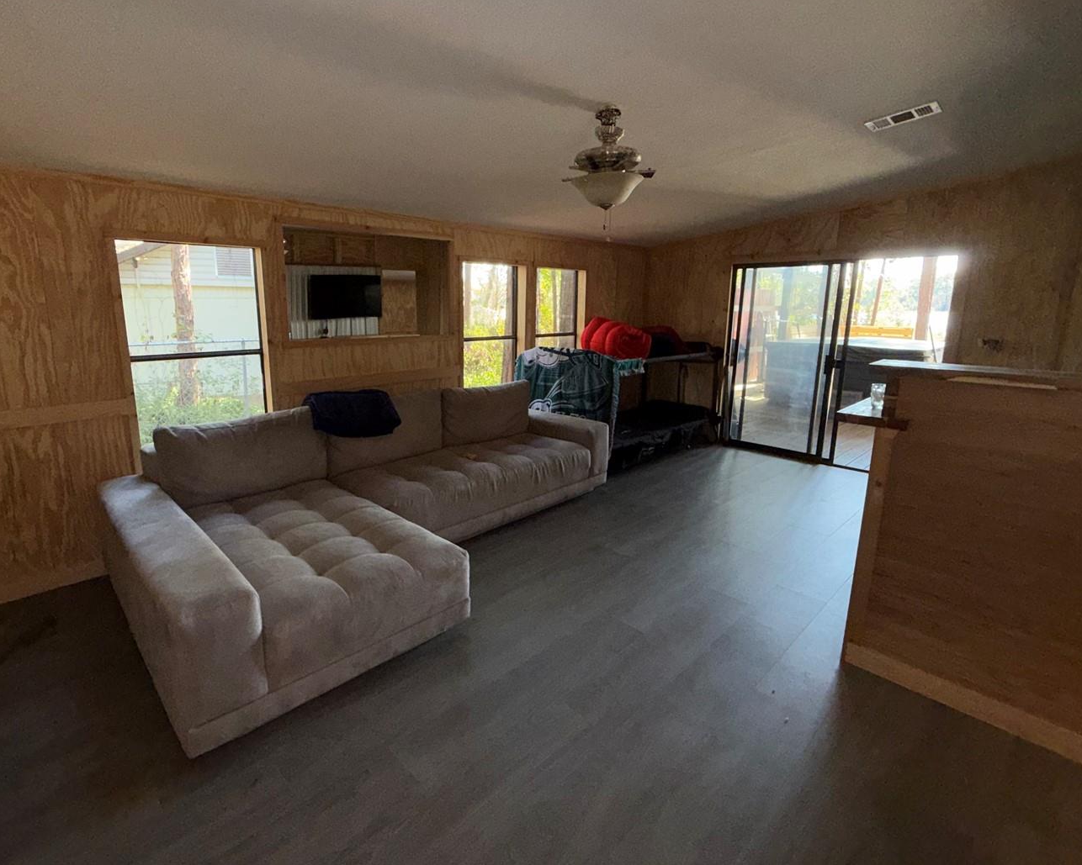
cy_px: 403
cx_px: 494
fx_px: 544
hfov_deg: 89.4
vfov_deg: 76.9
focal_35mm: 17
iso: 80
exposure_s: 1/122
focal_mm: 2.22
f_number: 2.2
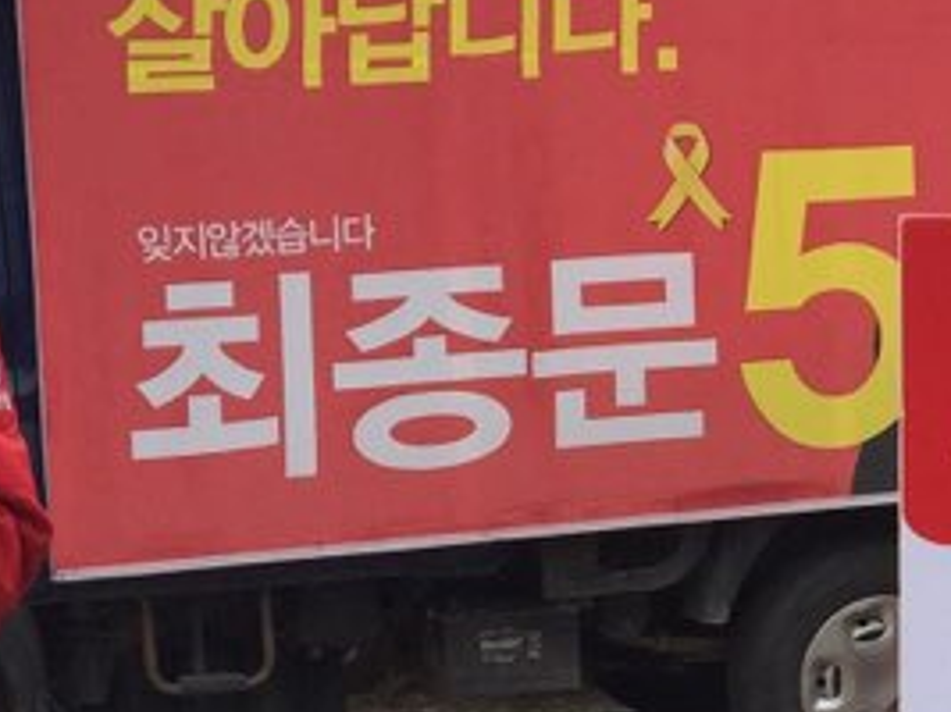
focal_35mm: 139
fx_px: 3817
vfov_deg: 10.7
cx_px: 1197
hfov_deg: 13.7
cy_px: 466
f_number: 2.2
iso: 32
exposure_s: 1/590
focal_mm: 4.15
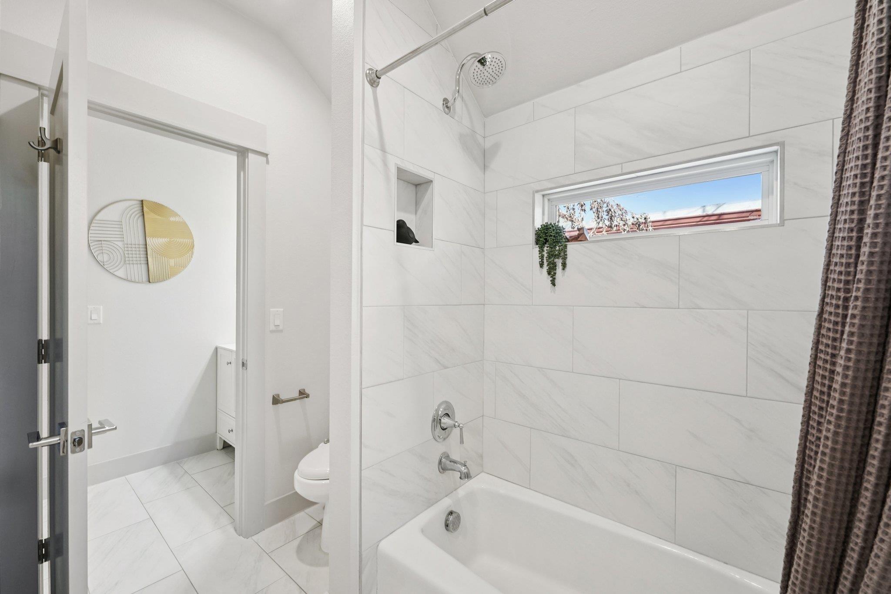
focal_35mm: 14
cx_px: 446
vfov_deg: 81.2
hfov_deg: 104.3
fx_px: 346
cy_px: 297
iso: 800
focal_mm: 14
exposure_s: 1/60
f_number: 8
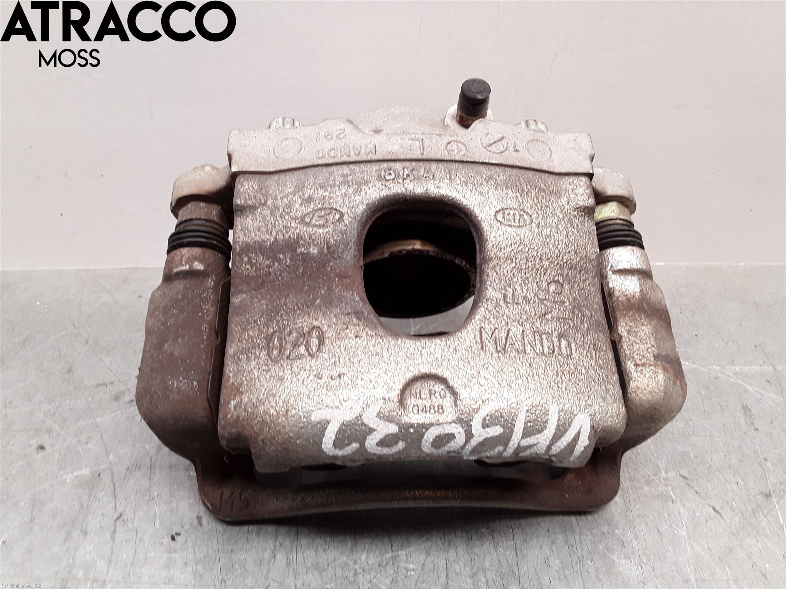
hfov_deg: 63.4
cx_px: 393
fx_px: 636
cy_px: 294
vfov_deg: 49.7
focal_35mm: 28
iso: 50
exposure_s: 1/50
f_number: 1.9
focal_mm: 2.91
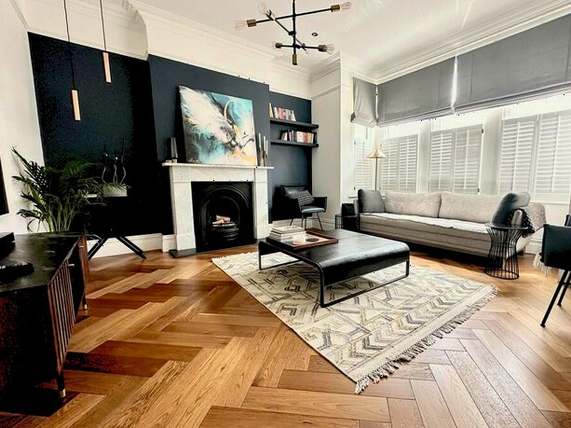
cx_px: 318
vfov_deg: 78.0
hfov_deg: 94.1
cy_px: 215
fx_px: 264
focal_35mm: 16
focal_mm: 2.22
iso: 160
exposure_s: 1/99
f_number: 2.2
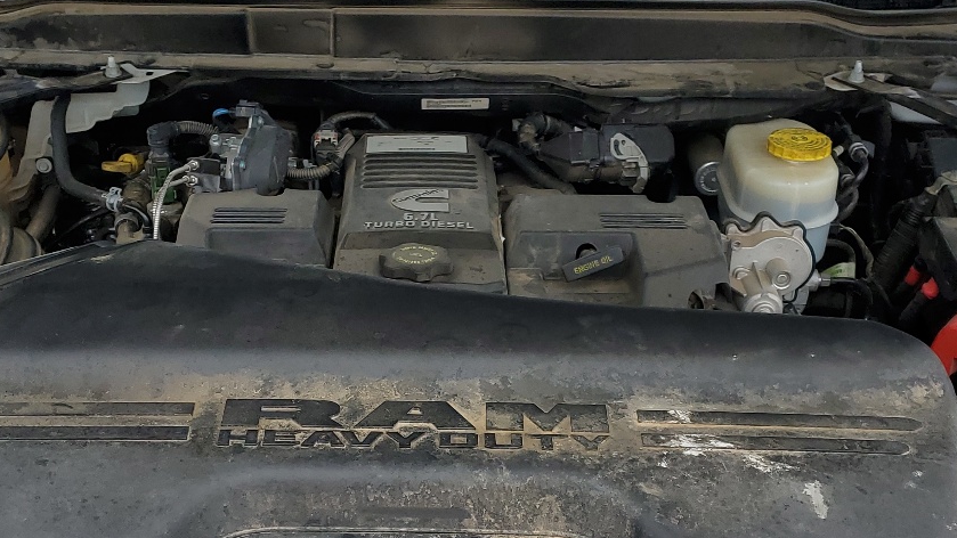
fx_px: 1370
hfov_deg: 38.3
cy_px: 376
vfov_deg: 22.1
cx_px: 381
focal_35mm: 54
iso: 50
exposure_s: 1/500
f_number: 1.5
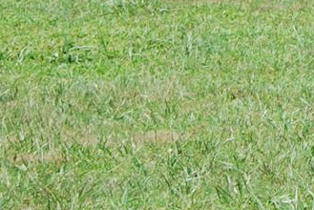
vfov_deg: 4.1
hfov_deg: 6.1
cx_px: 716
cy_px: -395
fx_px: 2856
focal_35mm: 327
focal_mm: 35
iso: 100
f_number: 7.1
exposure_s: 1/200
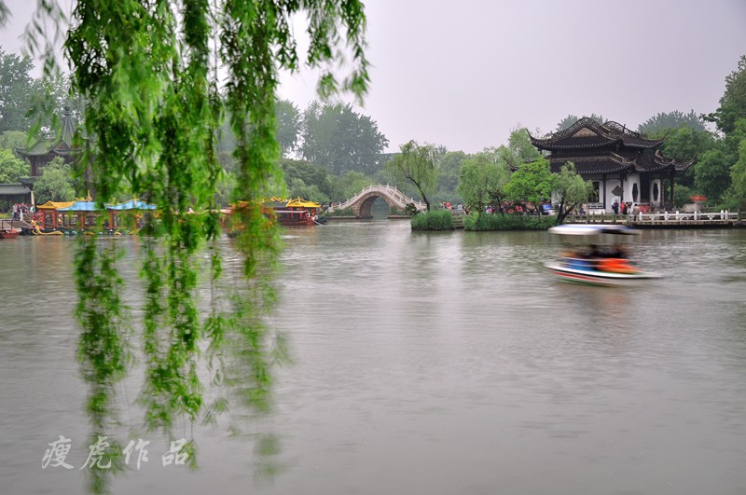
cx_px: 373
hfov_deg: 37.9
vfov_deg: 25.7
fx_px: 1086
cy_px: 248
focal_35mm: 52
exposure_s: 1
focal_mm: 35
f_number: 6.3
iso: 500
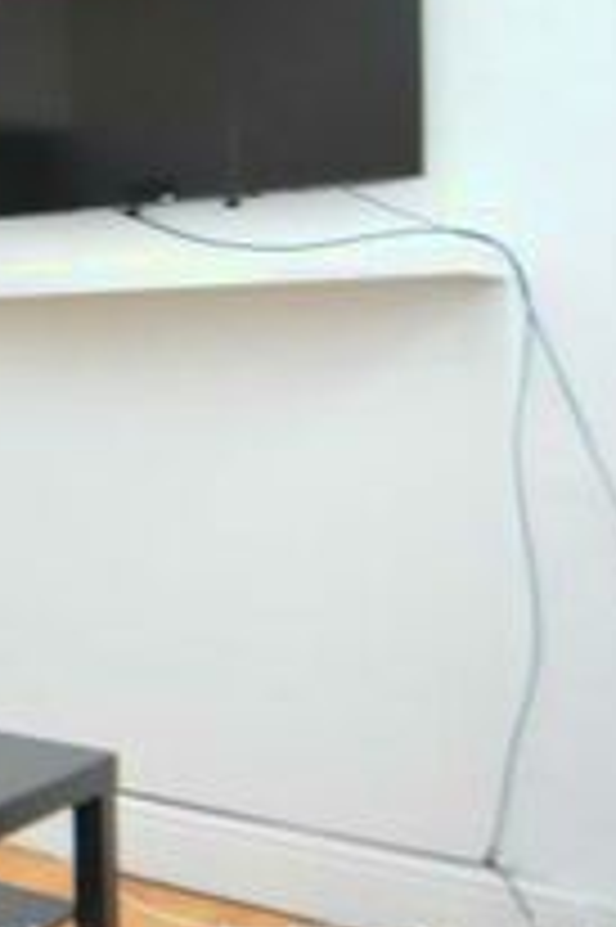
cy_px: 423
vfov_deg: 38.9
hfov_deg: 22.9
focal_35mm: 51
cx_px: -225
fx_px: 1311
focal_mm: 10
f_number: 4
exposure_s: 1/60
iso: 800
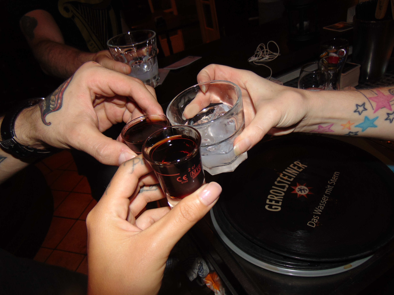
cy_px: 148
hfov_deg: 69.4
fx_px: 285
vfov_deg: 54.9
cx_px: 197
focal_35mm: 25
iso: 80
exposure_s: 1/8
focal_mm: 4.5
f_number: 3
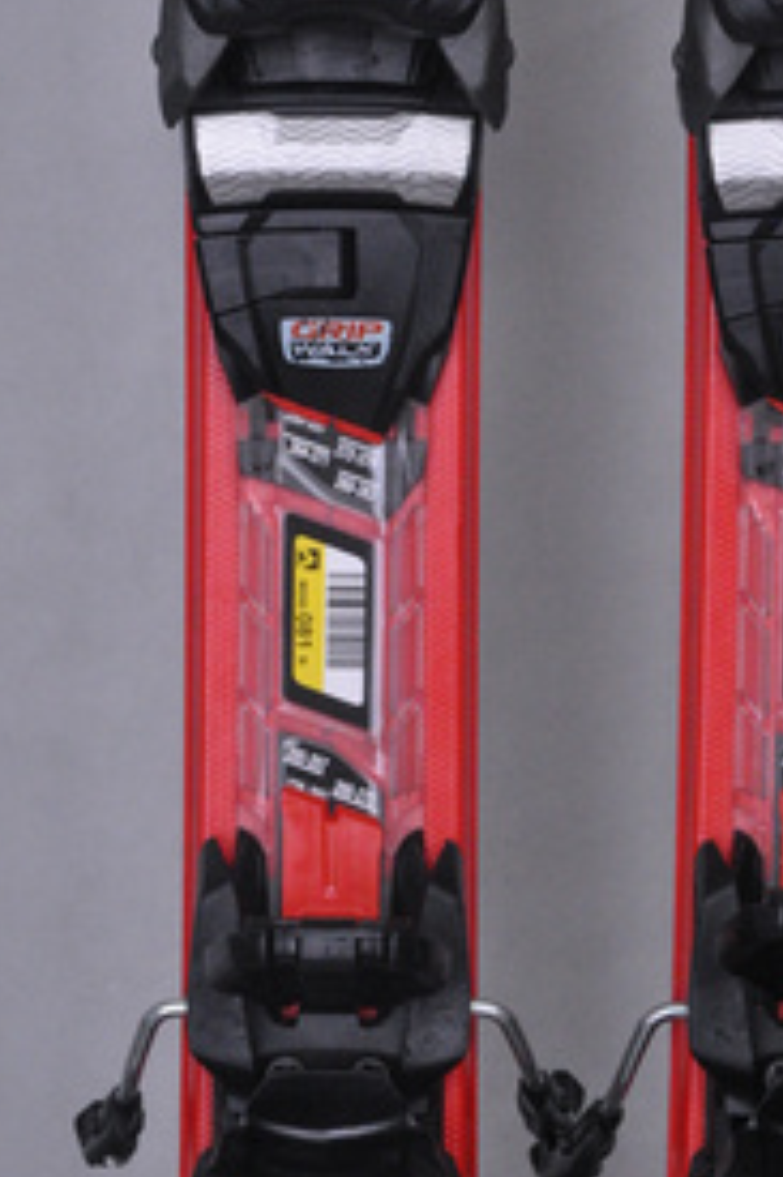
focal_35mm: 209
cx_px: 571
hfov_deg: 6.6
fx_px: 6821
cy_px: 702
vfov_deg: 9.9
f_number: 9.5
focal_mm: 85
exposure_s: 1/125
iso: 3200
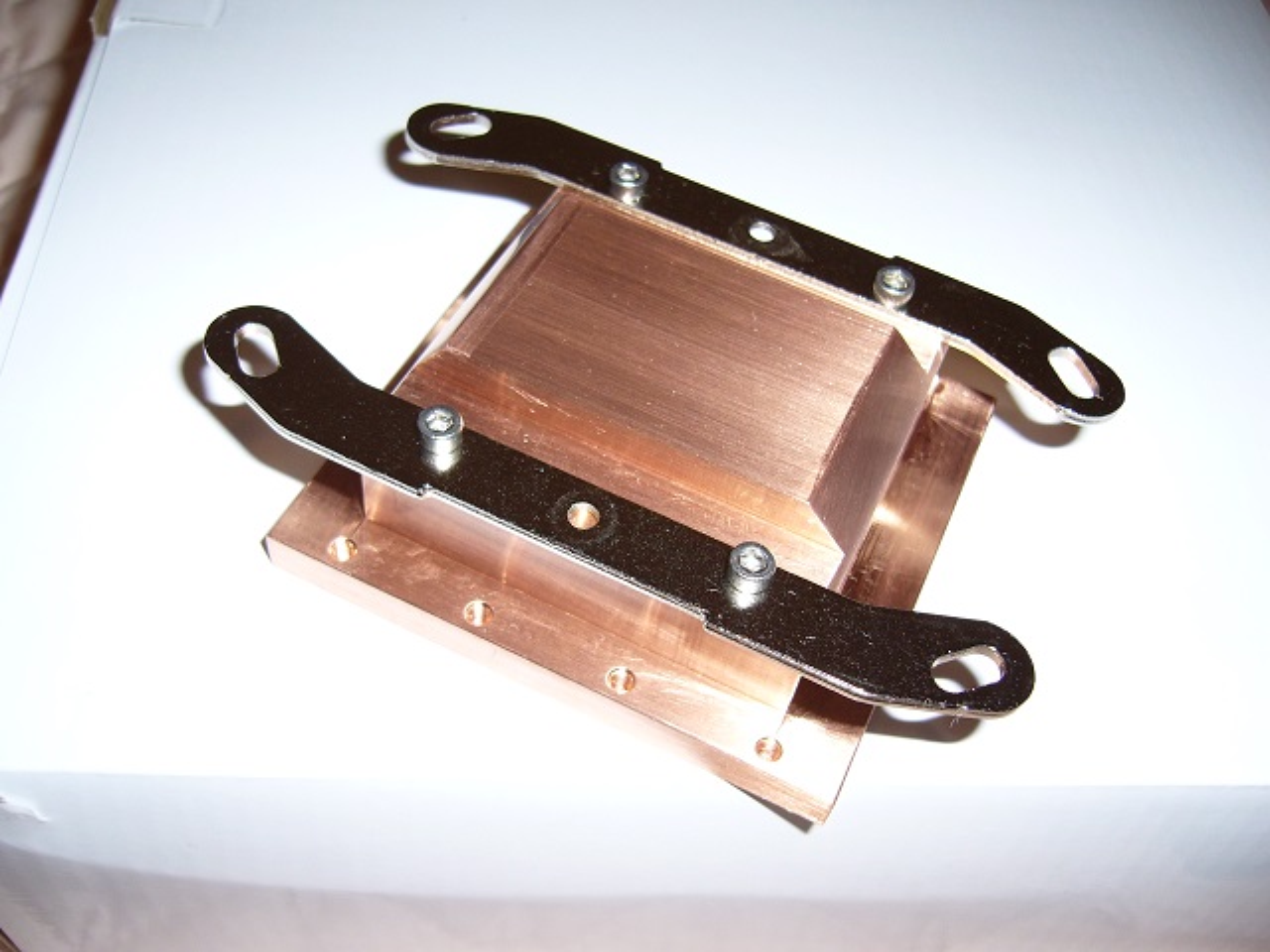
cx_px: 635
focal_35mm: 35
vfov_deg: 40.7
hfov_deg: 52.6
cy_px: 476
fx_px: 1284
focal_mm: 5.8
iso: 80
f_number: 2.8
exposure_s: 1/30
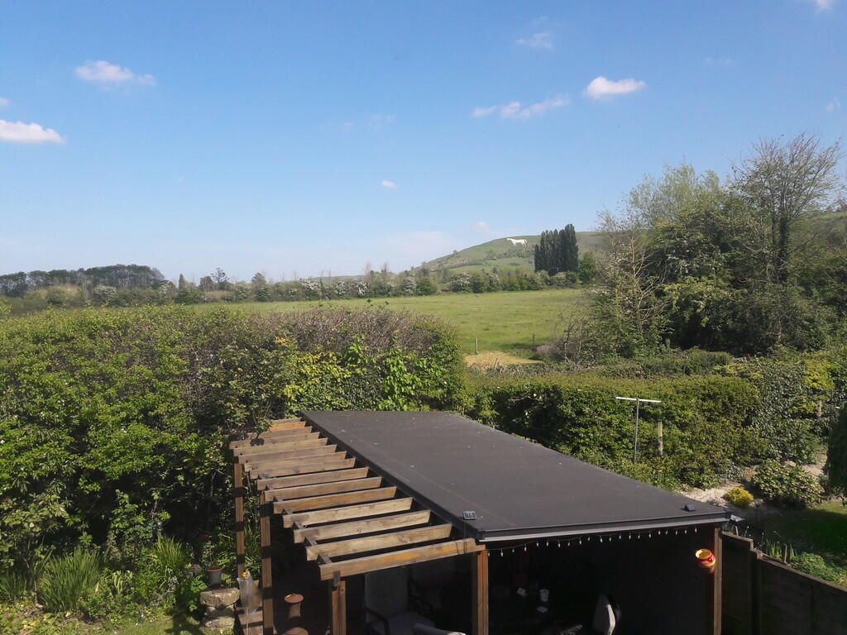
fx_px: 685
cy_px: 318
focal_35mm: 28
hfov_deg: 63.4
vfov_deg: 49.7
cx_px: 424
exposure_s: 1/1043
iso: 40
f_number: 1.9
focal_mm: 3.7
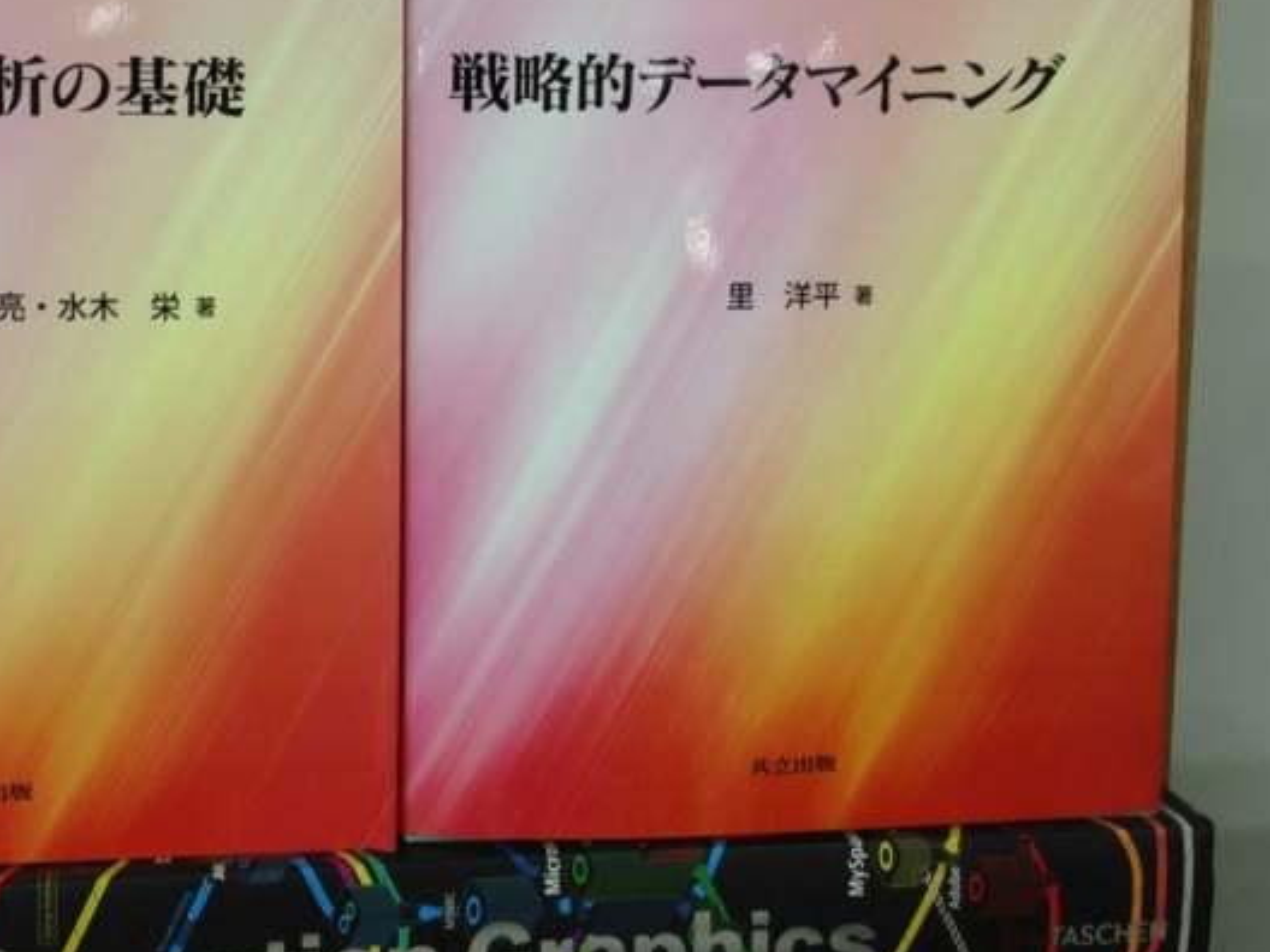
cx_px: 399
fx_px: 1834
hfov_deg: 37.7
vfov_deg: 28.8
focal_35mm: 50
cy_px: 281
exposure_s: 1/24
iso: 50
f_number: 2.4
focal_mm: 4.13
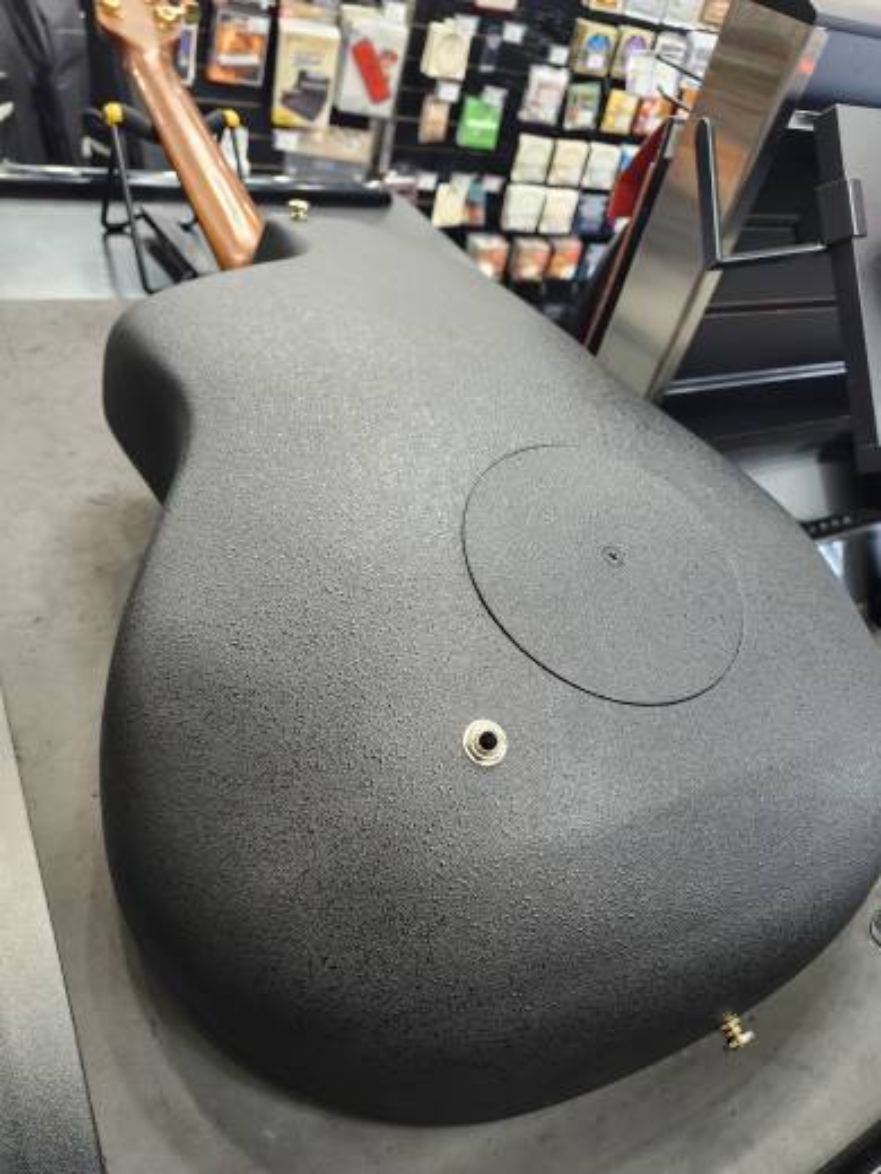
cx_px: 440
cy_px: 587
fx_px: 780
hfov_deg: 58.9
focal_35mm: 23
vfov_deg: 73.9
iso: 320
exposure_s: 1/120
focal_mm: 5.54
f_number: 1.8
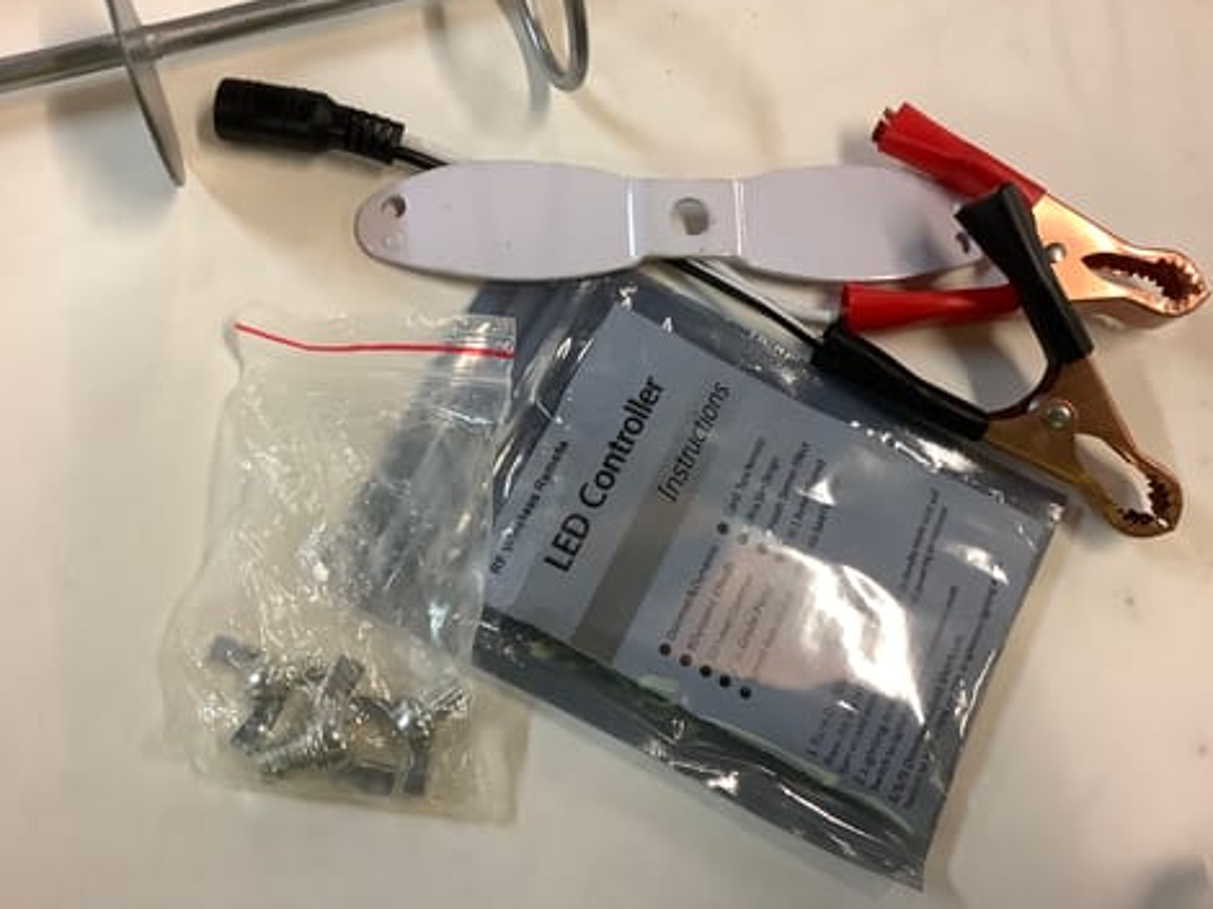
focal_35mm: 33
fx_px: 1156
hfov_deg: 55.4
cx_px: 601
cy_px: 430
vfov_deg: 42.9
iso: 200
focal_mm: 3.3
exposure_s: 1/50
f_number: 2.4
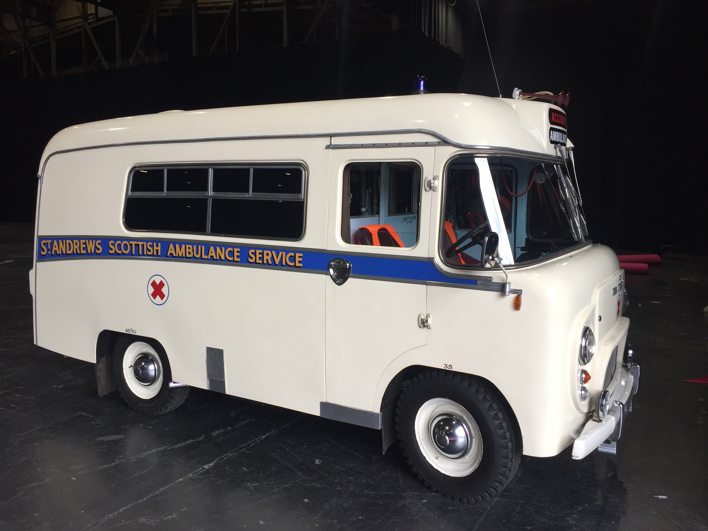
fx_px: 593
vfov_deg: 48.2
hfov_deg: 61.7
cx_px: 354
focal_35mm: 29
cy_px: 266
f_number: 2.2
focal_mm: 4.15
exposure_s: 1/50
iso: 40
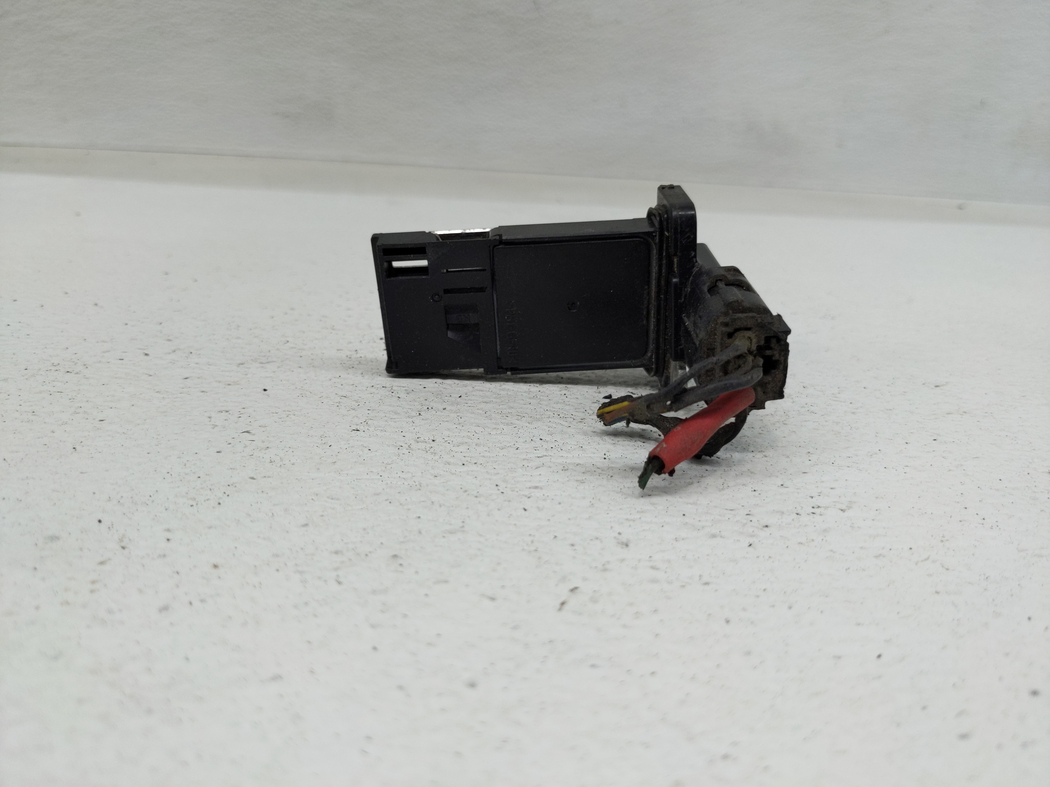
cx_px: 525
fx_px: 758
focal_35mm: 25
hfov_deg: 69.4
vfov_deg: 54.9
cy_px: 394
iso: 63
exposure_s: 1/120
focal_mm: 4.38
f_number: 1.73
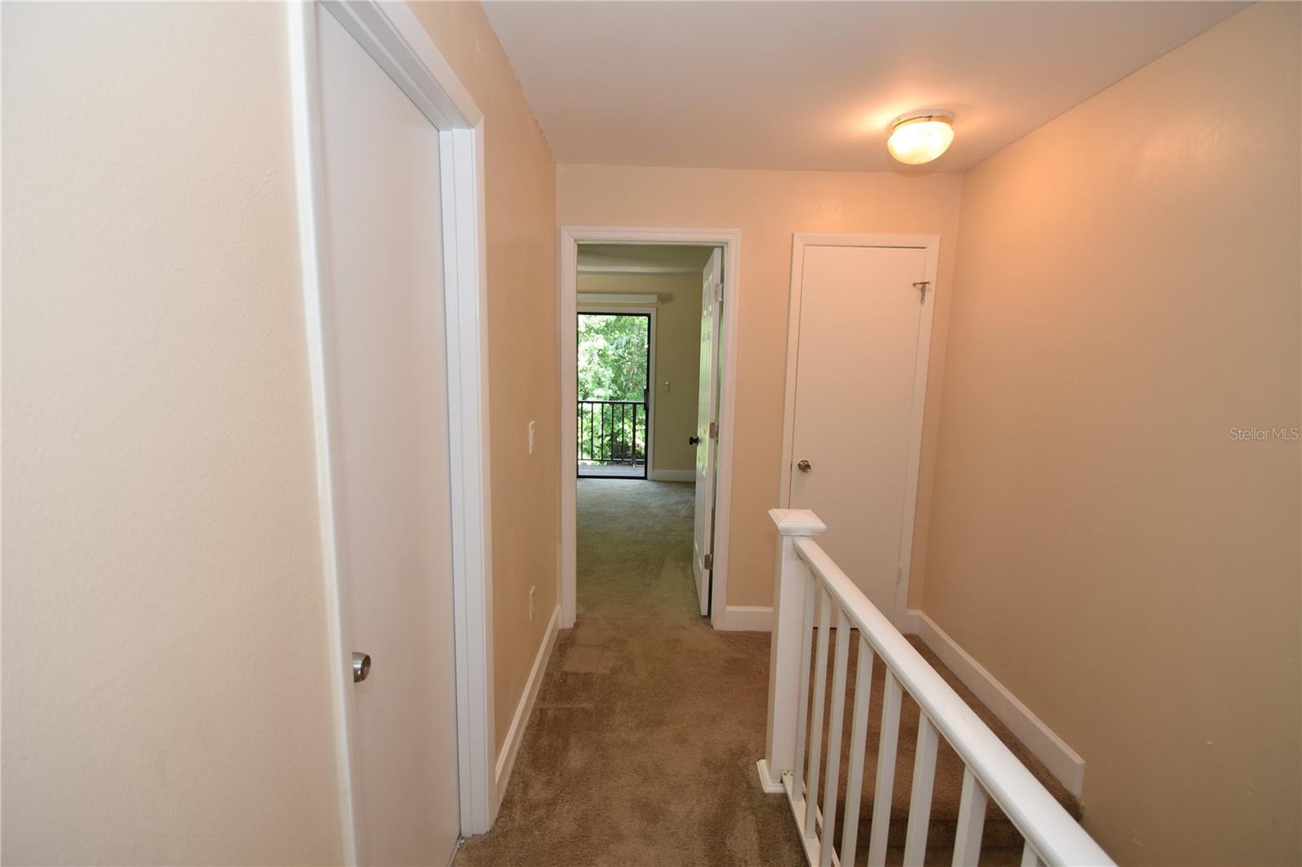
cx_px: 651
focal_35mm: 15
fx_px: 542
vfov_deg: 77.3
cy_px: 434
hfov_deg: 100.4
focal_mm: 10
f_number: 4
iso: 320
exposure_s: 1/60
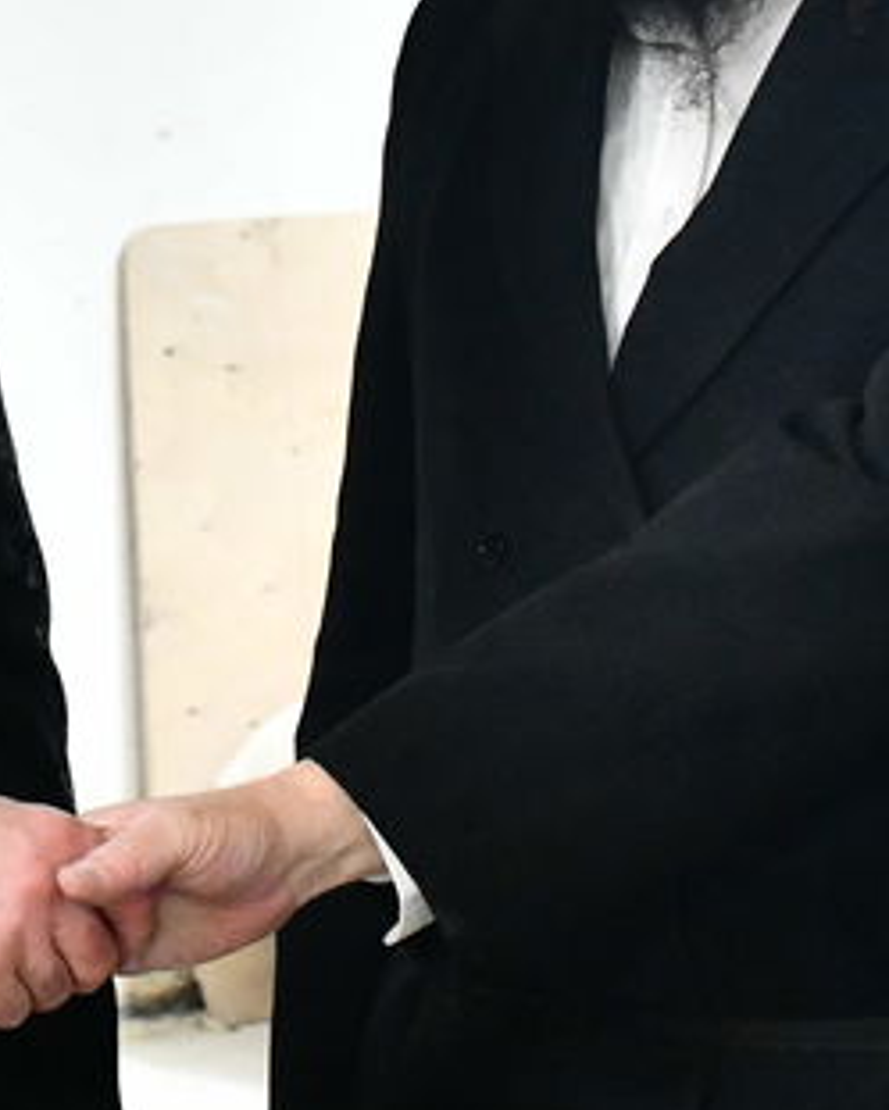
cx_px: 136
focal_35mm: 148
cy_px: 55
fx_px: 4865
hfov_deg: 10.4
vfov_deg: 12.9
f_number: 5.6
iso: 5000
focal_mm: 35
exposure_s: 1/200
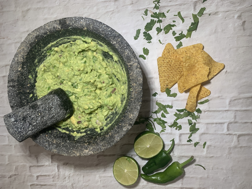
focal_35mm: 26
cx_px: 126
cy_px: 94
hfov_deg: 67.3
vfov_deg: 53.1
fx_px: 189
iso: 50
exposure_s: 1/122
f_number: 1.8
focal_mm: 4.25
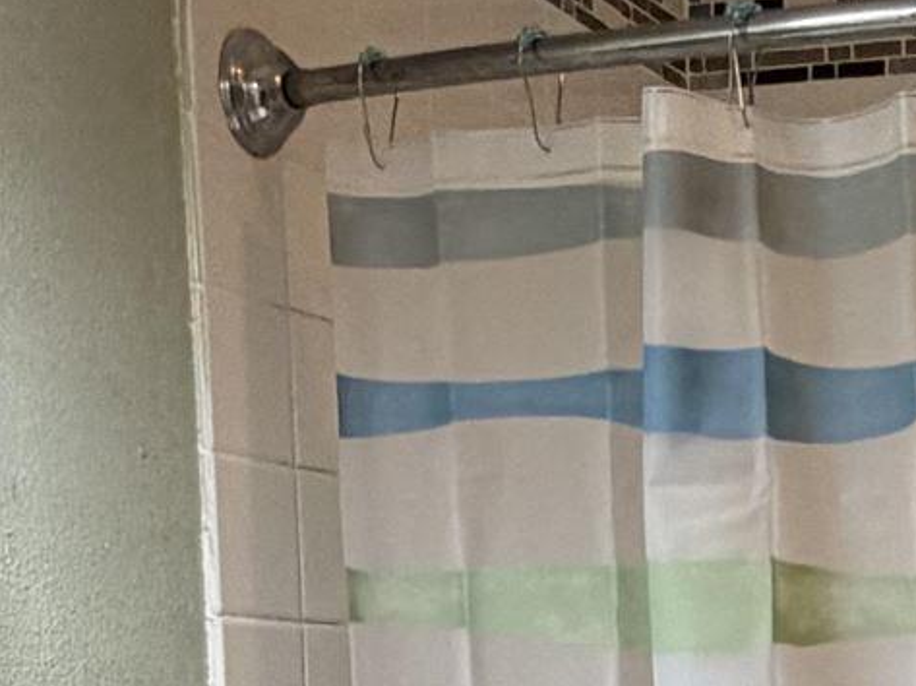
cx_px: 957
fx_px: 2406
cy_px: 1076
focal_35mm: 91
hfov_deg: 20.7
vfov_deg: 14.9
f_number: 2.2
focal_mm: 2.22
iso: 160
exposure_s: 1/60
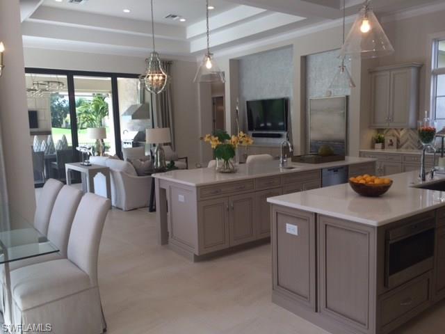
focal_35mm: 29
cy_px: 167
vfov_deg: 48.2
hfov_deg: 61.7
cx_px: 222
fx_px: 373
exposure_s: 1/122
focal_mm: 4.15
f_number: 2.2
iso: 32
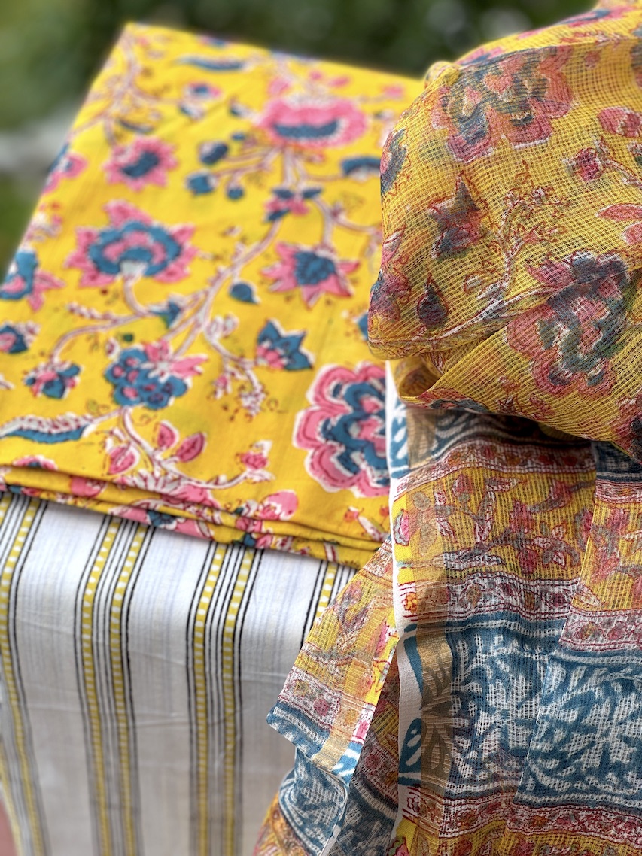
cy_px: 428
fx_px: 1905
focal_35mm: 77
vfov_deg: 25.3
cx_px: 321
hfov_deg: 19.1
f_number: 2.8
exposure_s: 1/99
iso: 32
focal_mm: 9
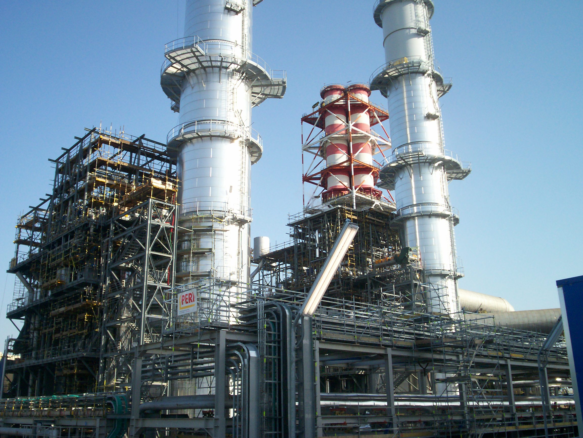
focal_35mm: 36
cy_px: 219
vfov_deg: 39.7
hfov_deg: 51.4
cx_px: 292
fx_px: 606
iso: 100
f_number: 4.5
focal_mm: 5.9
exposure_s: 1/419
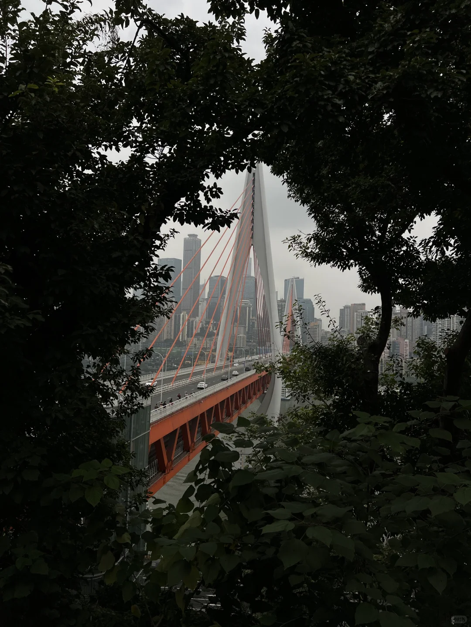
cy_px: 314
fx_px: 472
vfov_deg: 67.3
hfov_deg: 53.1
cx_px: 236
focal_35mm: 26
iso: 50
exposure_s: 1/9434
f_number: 1.5
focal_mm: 5.7
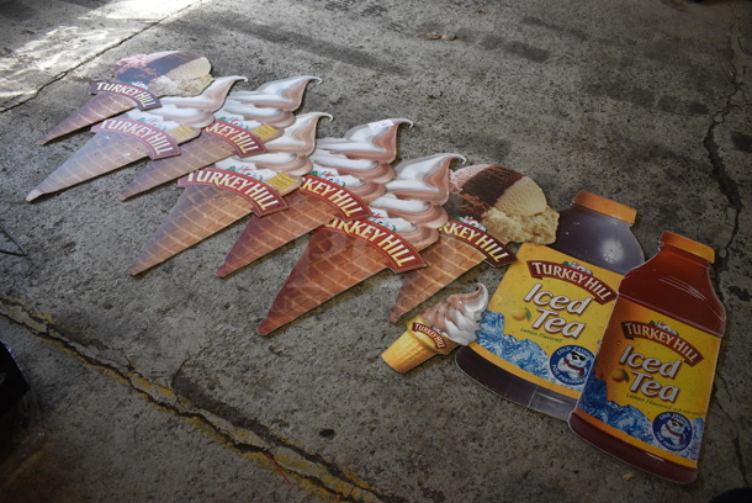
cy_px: 252
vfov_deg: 43.7
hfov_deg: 61.9
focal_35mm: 30
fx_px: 627
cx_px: 376
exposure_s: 1/250
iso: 640
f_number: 3.5
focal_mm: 20
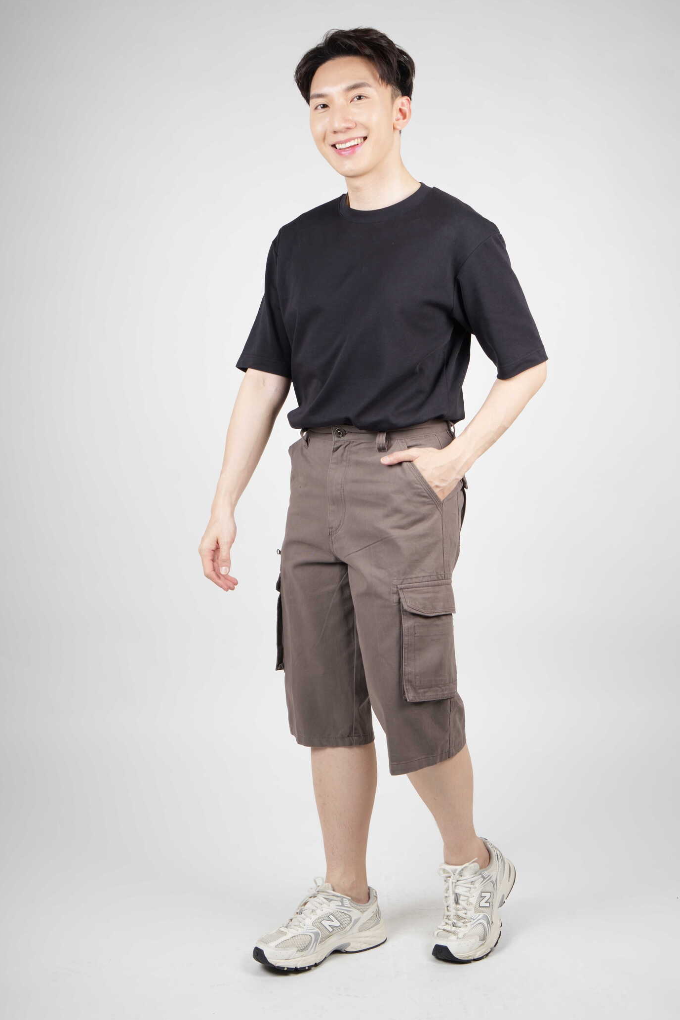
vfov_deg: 45.4
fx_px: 1218
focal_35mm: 43
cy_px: 520
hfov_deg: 31.2
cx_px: 364
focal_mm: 37
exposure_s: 1/160
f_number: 9
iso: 125
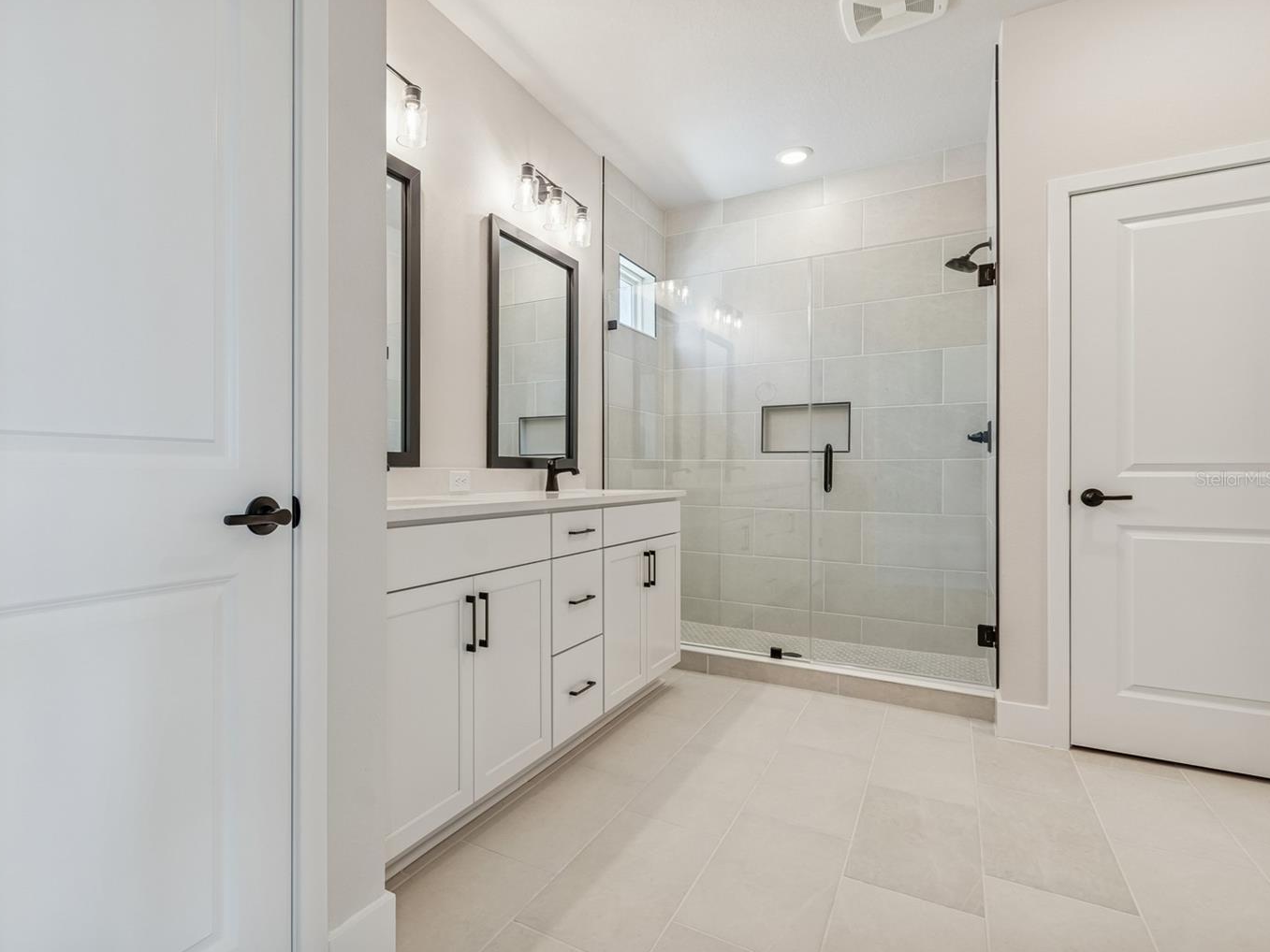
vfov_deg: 74.7
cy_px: 479
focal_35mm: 17
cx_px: 531
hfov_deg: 90.2
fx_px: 624
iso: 100
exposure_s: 1/6
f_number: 7.1
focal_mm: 10
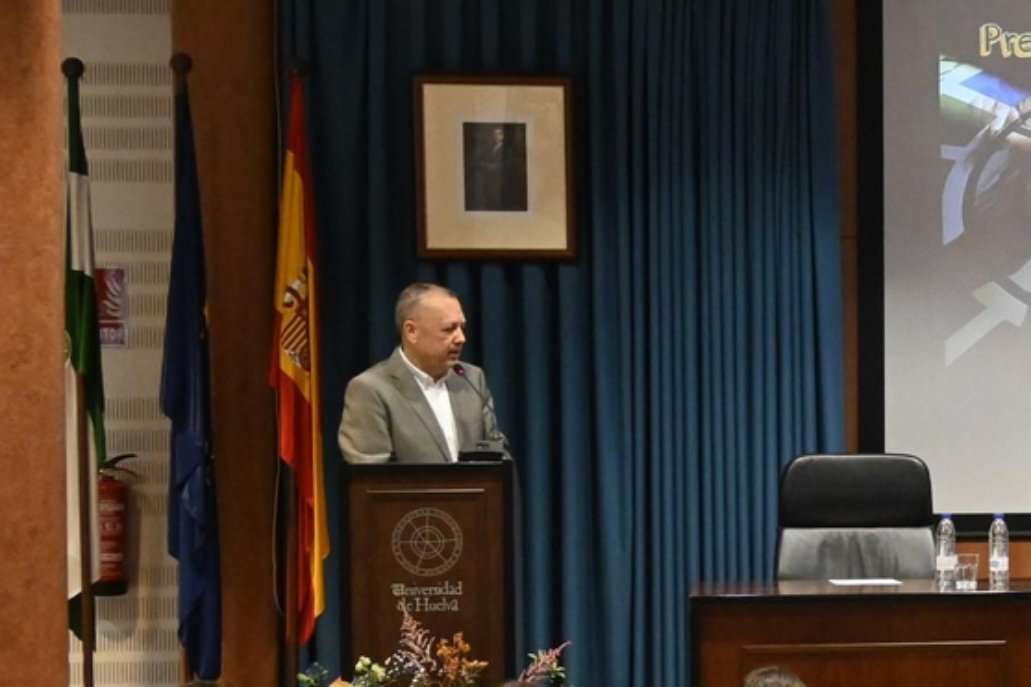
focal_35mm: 93
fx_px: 2654
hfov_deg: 20.4
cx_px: 1288
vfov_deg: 14.7
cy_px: 489
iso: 4000
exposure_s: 1/100
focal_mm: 21.5
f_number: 5
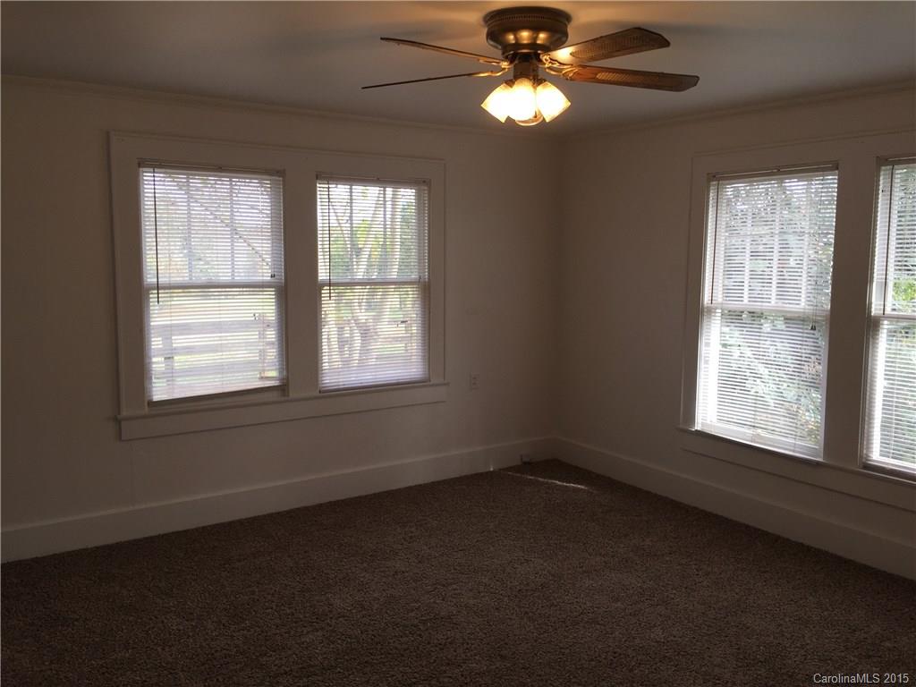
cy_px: 344
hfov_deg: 61.7
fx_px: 767
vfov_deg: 48.2
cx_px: 458
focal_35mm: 29
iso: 32
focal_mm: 4.15
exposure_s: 1/120
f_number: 2.2
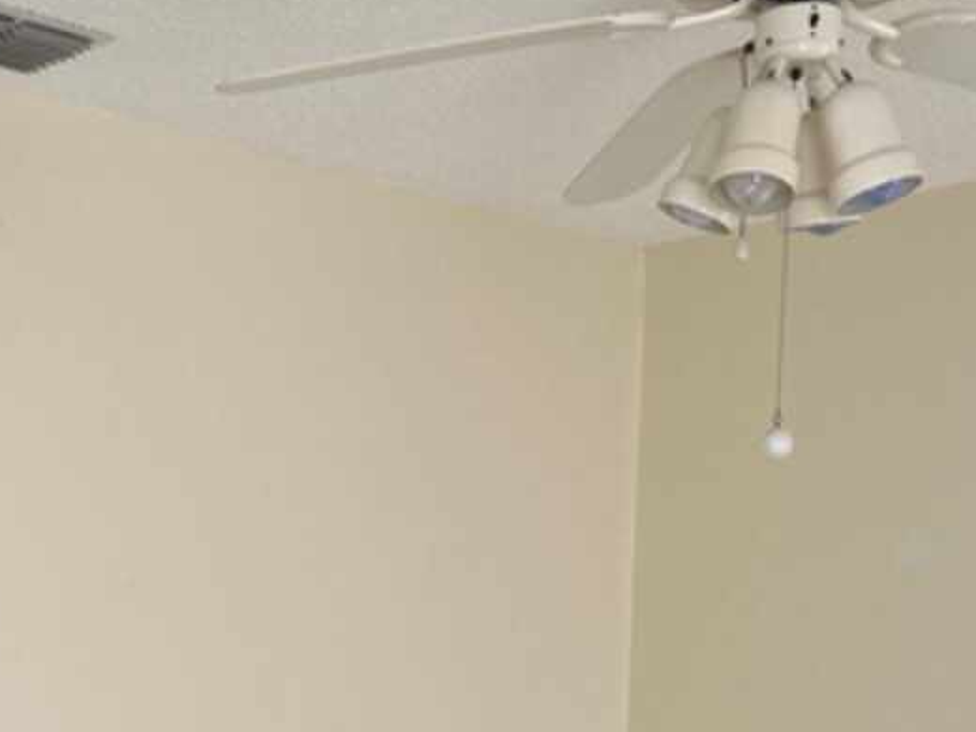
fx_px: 1804
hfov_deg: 29.2
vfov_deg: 21.9
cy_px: 768
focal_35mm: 64
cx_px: 120
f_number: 1.6
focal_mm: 5.1
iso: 40
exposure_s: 1/288
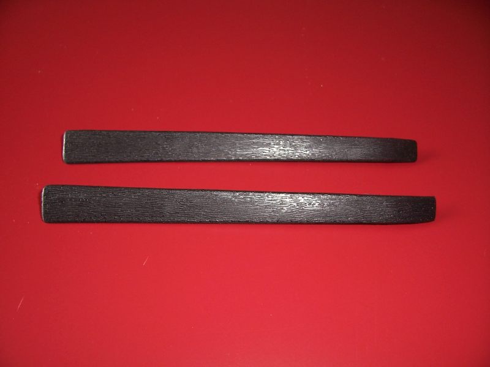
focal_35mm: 34
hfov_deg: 54.0
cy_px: 184
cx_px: 245
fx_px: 481
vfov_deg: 41.8
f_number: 2.7
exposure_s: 1/60
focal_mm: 5.6
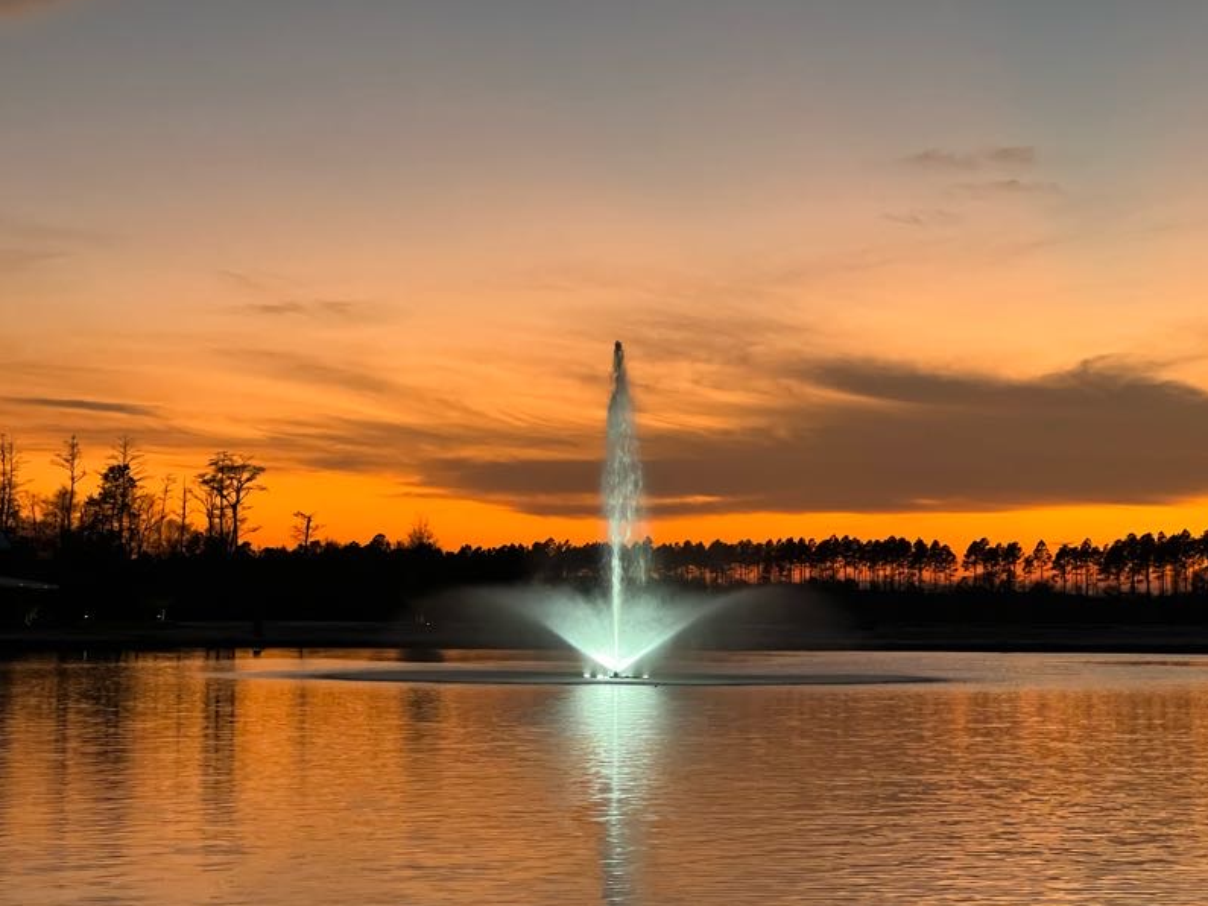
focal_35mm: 81
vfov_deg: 18.2
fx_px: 2826
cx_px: 609
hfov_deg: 24.1
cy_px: 452
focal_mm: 9
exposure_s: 1/60
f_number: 2.8
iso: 500
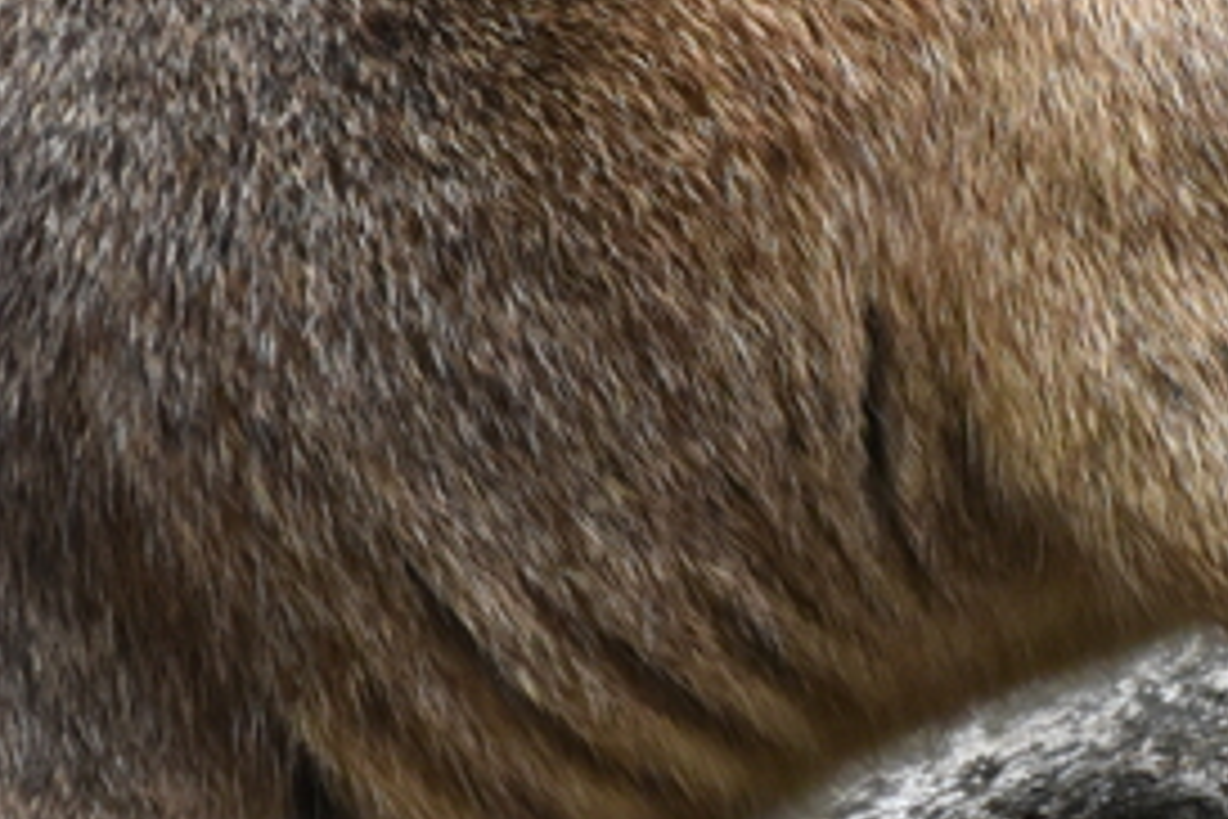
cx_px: 922
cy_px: 320
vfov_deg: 1.0
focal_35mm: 1408
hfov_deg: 1.5
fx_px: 48025
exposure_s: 1/640
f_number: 5.6
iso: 3600
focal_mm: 300
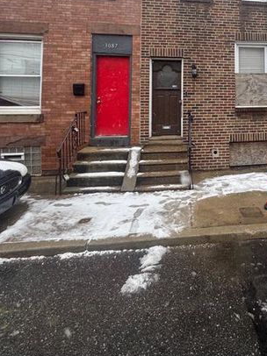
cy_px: 98
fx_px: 237
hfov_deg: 54.3
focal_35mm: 23
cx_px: 219
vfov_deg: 70.0
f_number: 2.2
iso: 40
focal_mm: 2.22
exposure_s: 1/99
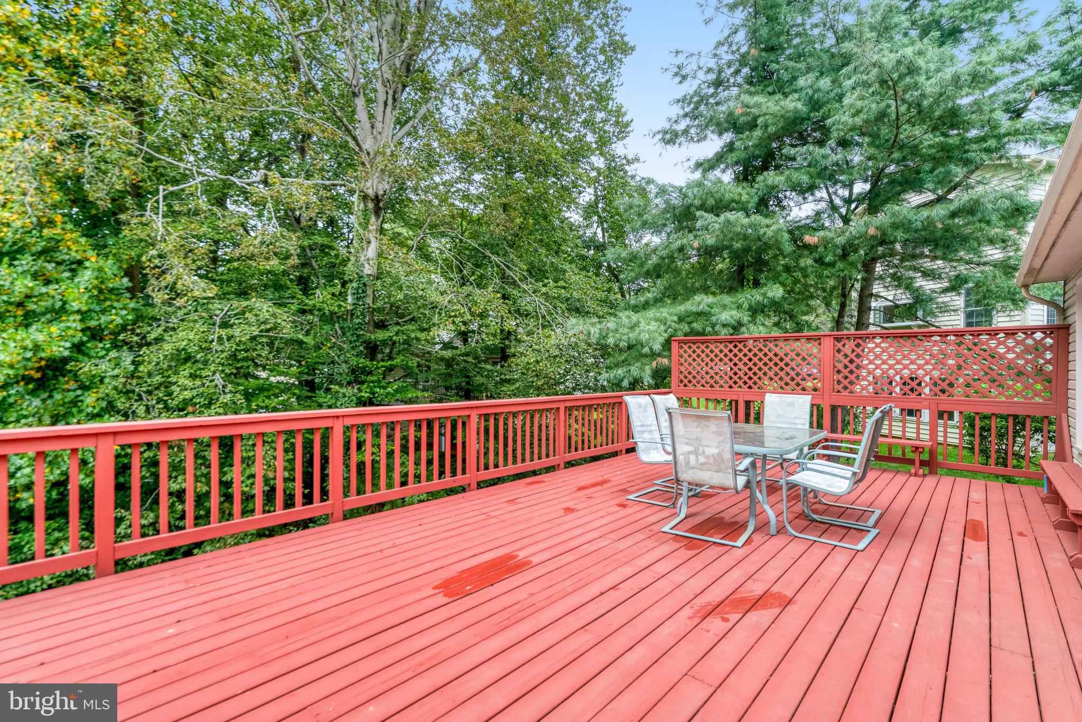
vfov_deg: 73.8
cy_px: 361
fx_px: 481
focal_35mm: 16
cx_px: 541
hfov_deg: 96.7
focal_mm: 16
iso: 1250
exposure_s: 1/800
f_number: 8
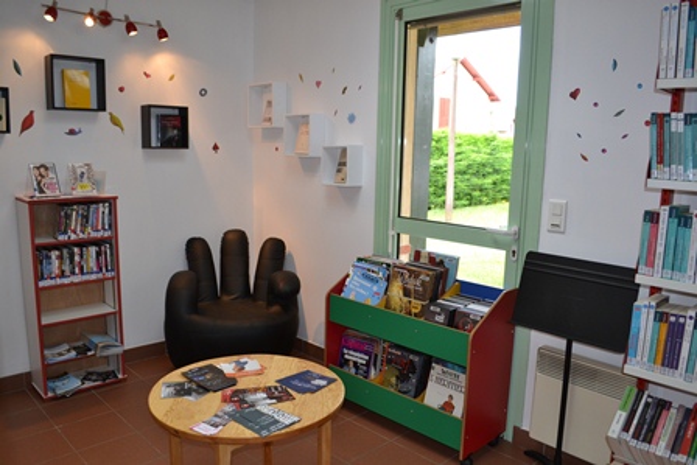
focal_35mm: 27
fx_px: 523
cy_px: 232
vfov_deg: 48.0
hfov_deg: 67.4
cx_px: 348
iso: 400
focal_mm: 18
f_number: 4
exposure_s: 1/125
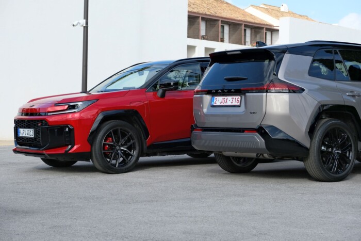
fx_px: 732
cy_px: 120
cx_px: 180
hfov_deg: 27.7
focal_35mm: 73
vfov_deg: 18.7
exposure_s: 1/640
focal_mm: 48.4
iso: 320
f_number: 5.6
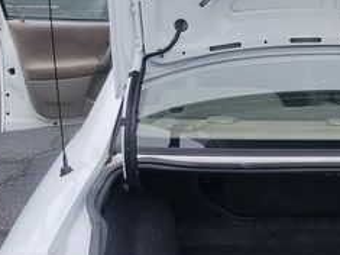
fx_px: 668
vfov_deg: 21.6
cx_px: 372
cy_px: 136
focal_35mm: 68
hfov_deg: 26.4
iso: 100
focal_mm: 4.71
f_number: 1.7
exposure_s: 1/1012
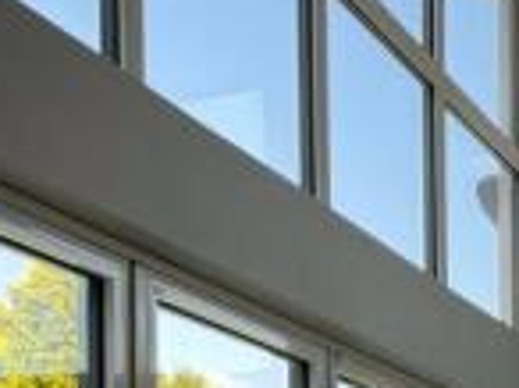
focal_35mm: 96
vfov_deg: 14.1
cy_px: 639
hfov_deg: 17.0
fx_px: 1437
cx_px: 930
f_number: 1.78
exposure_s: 1/362
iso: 80
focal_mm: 6.76
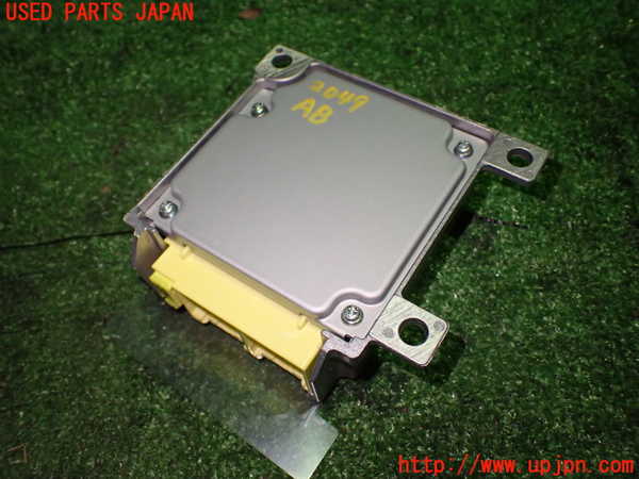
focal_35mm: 30
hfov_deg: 60.0
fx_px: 554
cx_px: 320
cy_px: 240
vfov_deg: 46.8
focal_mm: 5.4
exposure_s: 1/125
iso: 640
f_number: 2.3
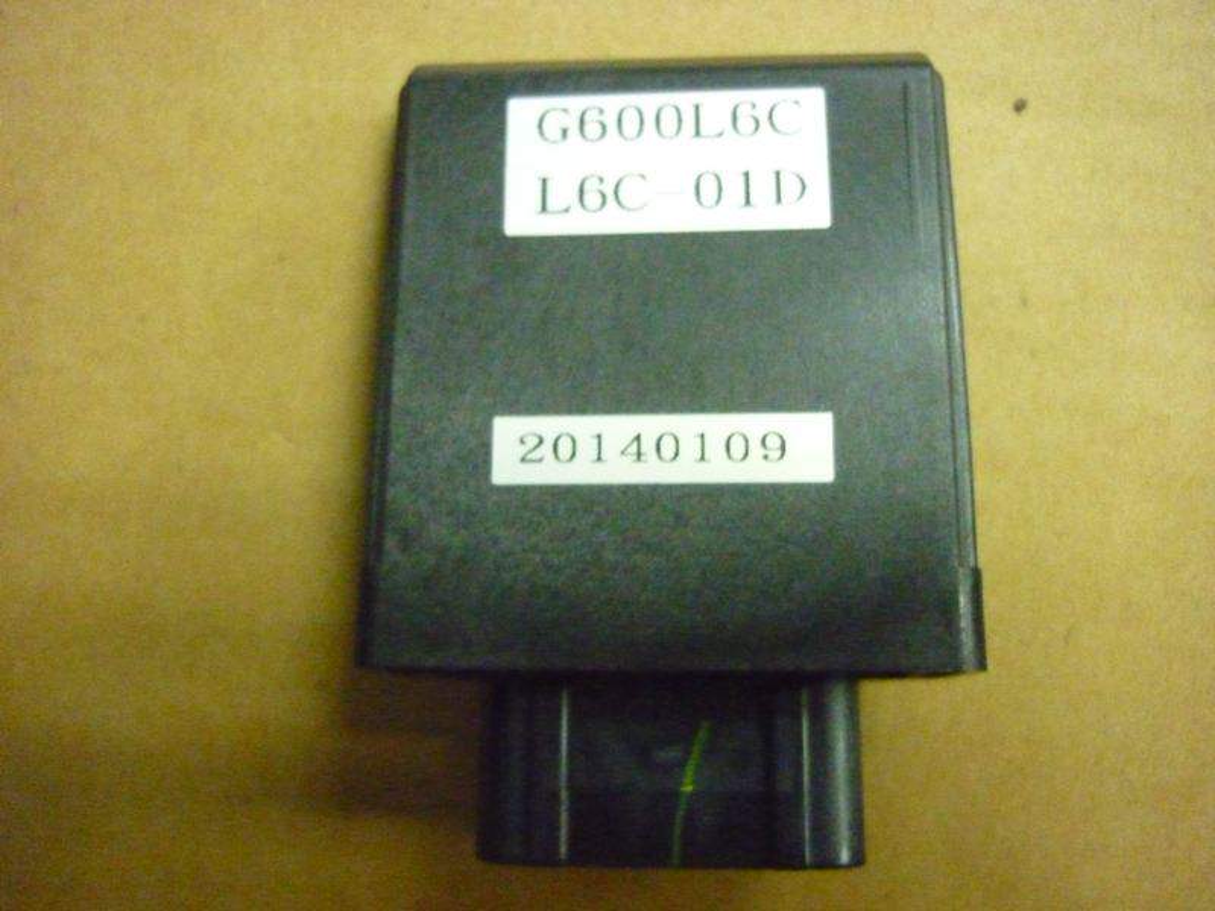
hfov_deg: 55.4
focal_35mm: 33
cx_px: 608
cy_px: 456
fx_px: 1158
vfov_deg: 42.9
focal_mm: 5.5
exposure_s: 1/60
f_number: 2.8
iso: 1600
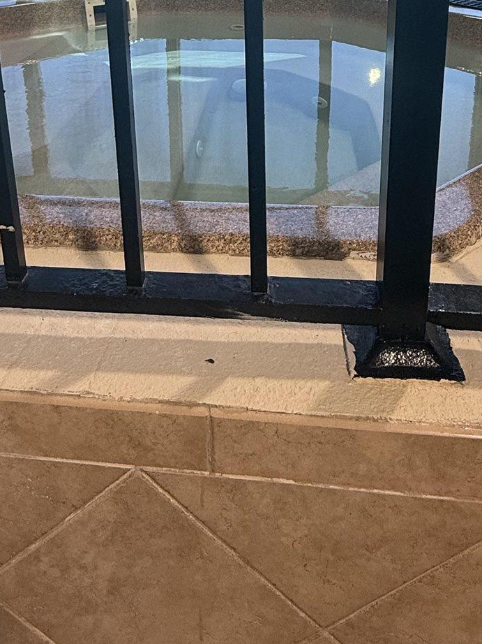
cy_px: 61
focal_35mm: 35
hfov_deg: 40.7
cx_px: 222
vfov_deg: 47.2
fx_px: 650
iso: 80
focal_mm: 2.22
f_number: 2.2
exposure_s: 1/120
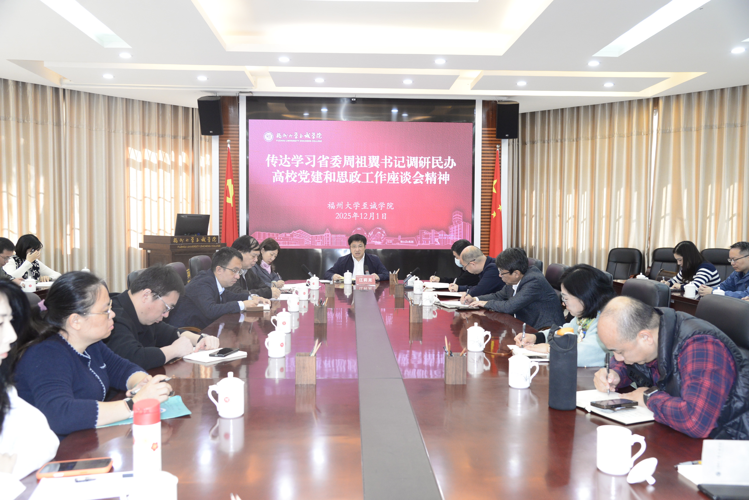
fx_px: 666
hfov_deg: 58.7
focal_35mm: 32
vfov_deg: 41.1
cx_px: 374
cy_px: 250
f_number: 5
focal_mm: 32
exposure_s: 1/80
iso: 2000
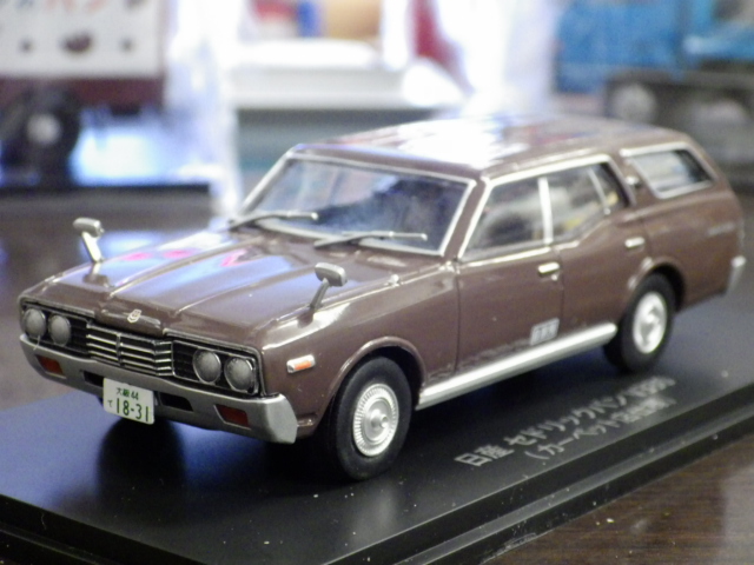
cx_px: 377
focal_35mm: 87
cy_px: 282
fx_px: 1895
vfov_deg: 17.0
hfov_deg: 22.5
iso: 1600
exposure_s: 1/30
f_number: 4.4
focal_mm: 15.6
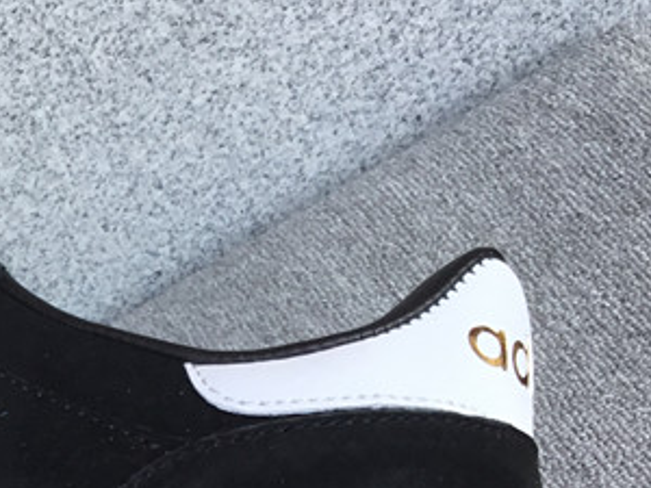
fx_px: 1749
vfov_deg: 15.6
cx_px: -178
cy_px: 470
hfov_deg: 19.5
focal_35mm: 93
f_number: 2.4
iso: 25
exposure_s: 1/243
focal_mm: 3.3
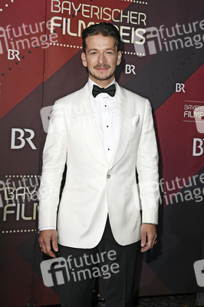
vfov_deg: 39.6
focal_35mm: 50
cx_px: 102
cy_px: 154
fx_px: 426
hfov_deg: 26.9
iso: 800
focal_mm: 50
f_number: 5.6
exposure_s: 1/160
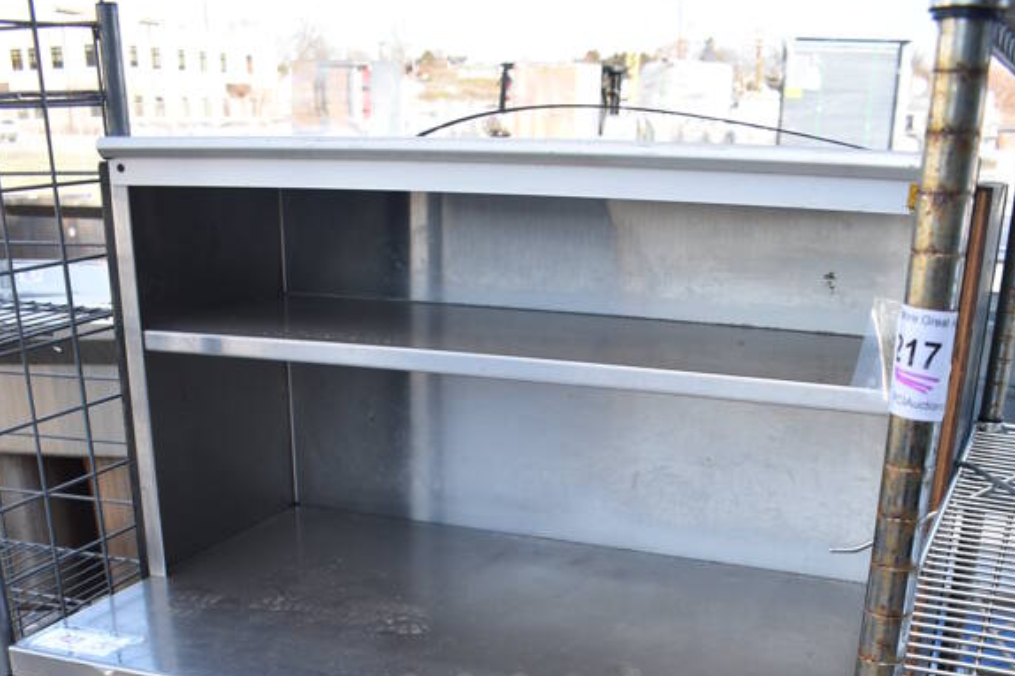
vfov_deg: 28.2
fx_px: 1212
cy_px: 755
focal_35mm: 43
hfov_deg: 45.5
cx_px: 520
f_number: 6.3
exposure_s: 1/160
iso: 200
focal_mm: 18
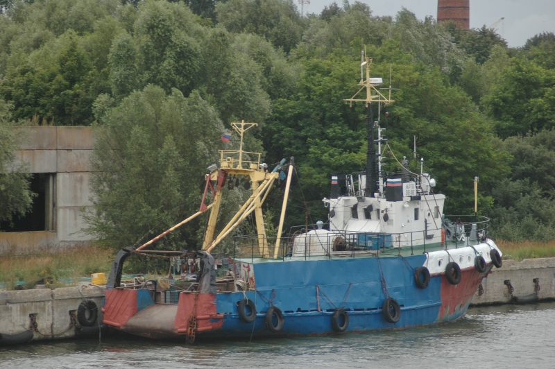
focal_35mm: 232
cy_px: 184
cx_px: 278
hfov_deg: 8.9
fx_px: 3581
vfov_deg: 5.9
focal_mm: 155
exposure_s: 1/160
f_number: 4.5
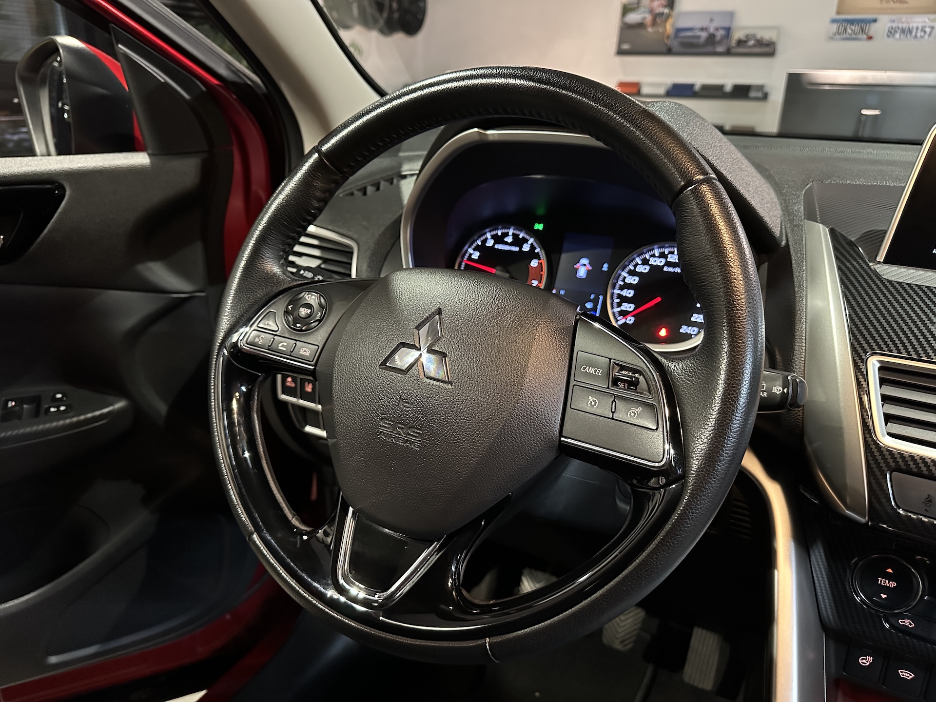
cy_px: 351
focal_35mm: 24
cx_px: 468
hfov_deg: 71.6
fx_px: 649
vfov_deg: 56.8
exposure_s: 1/39
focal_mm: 6.86
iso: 1000
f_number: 1.78
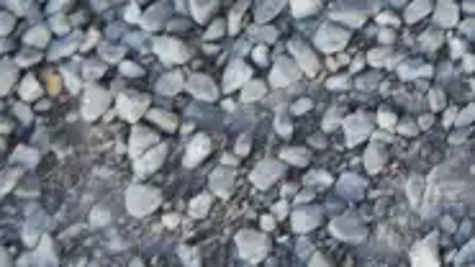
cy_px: -718
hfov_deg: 12.2
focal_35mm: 169
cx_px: 686
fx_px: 2128
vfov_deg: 6.2
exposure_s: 1/125
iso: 200
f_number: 3.5
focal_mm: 14
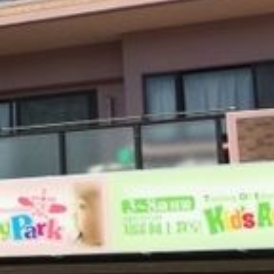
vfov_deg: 15.3
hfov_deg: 13.7
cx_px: -213
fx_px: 1021
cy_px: 110
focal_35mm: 114
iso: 32
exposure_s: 1/2083
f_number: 2.2
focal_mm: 4.15
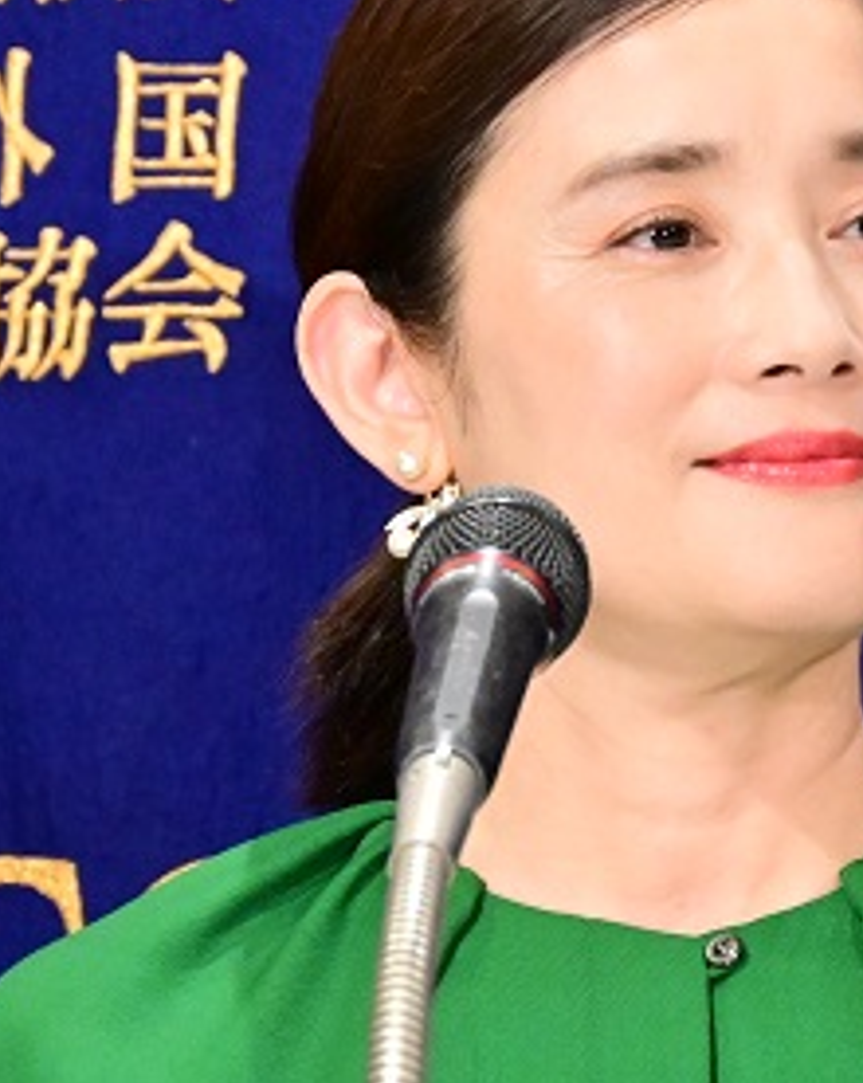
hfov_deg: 2.9
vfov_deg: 3.6
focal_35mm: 536
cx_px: 743
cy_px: 777
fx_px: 17151
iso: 5000
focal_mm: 130
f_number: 6.3
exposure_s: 1/200
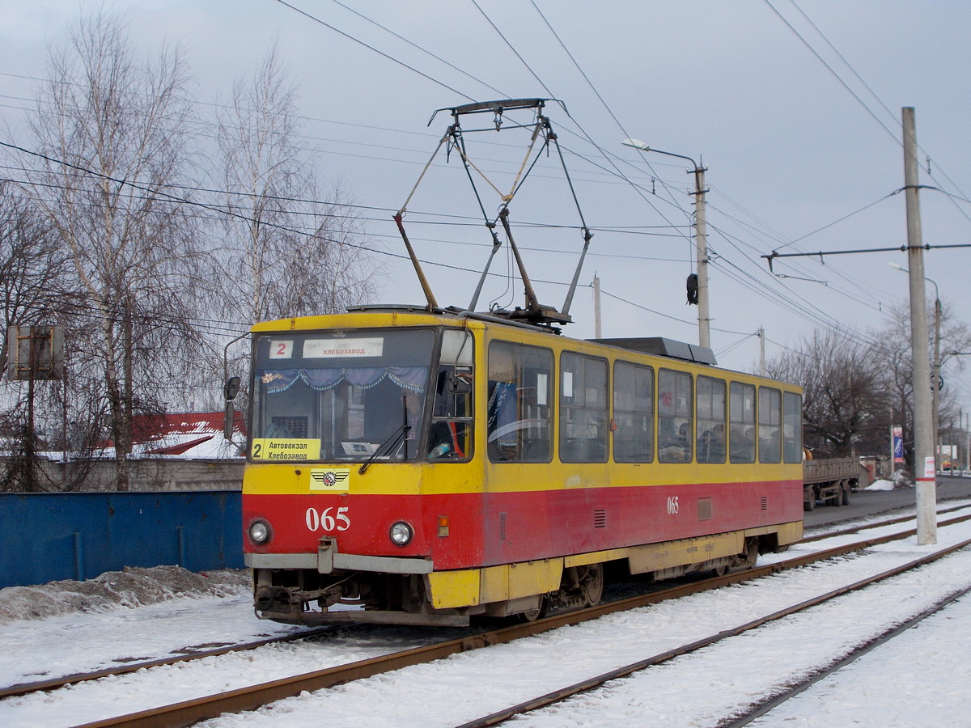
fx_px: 1627
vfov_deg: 25.2
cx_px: 486
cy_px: 364
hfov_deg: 33.2
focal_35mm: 58
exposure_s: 1/500
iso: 80
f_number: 4.9
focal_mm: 10.3
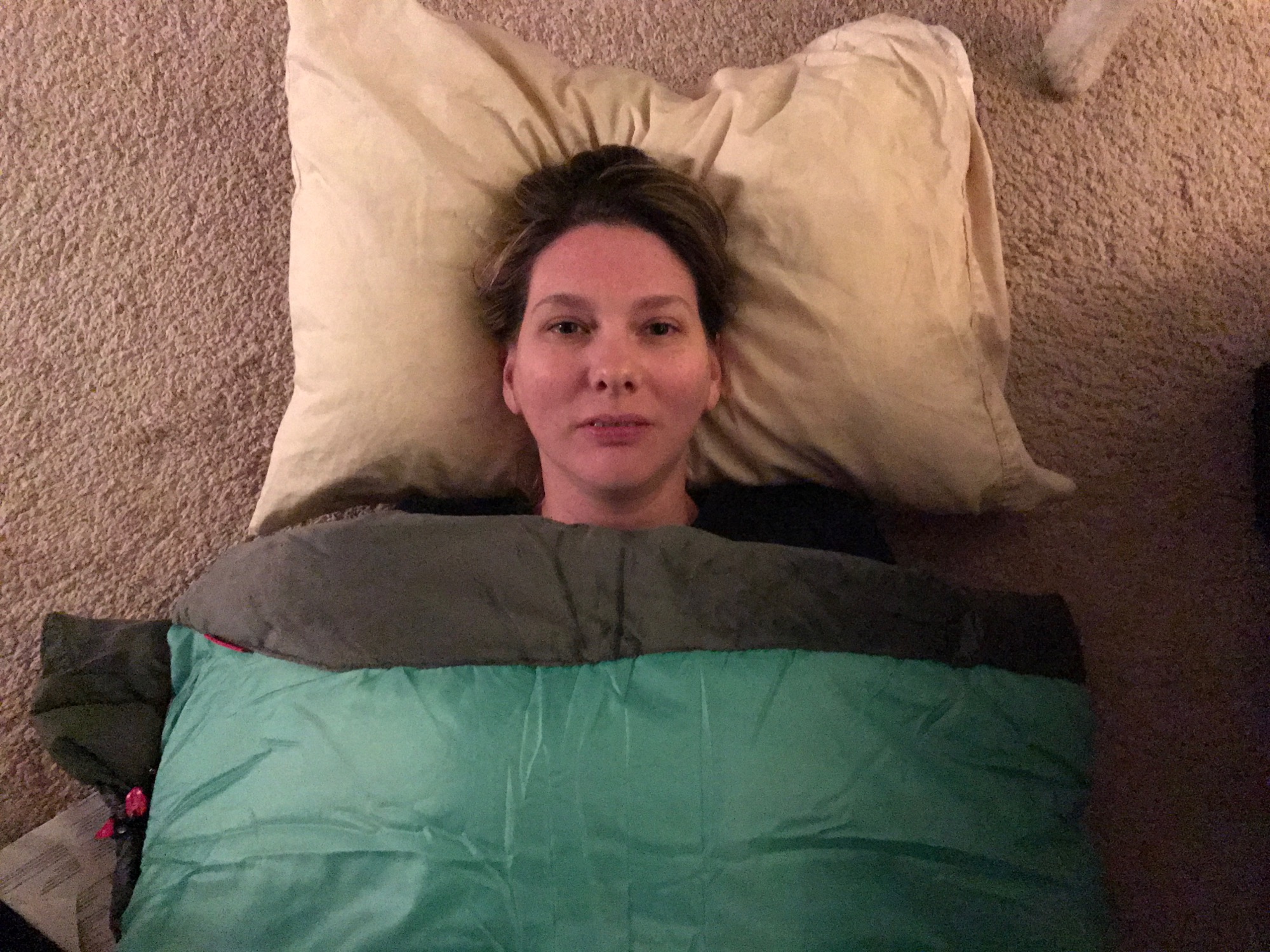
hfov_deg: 63.4
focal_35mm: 28
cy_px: 476
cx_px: 635
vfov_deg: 49.7
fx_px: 1027
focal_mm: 3.99
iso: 1000
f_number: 1.8
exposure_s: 1/15
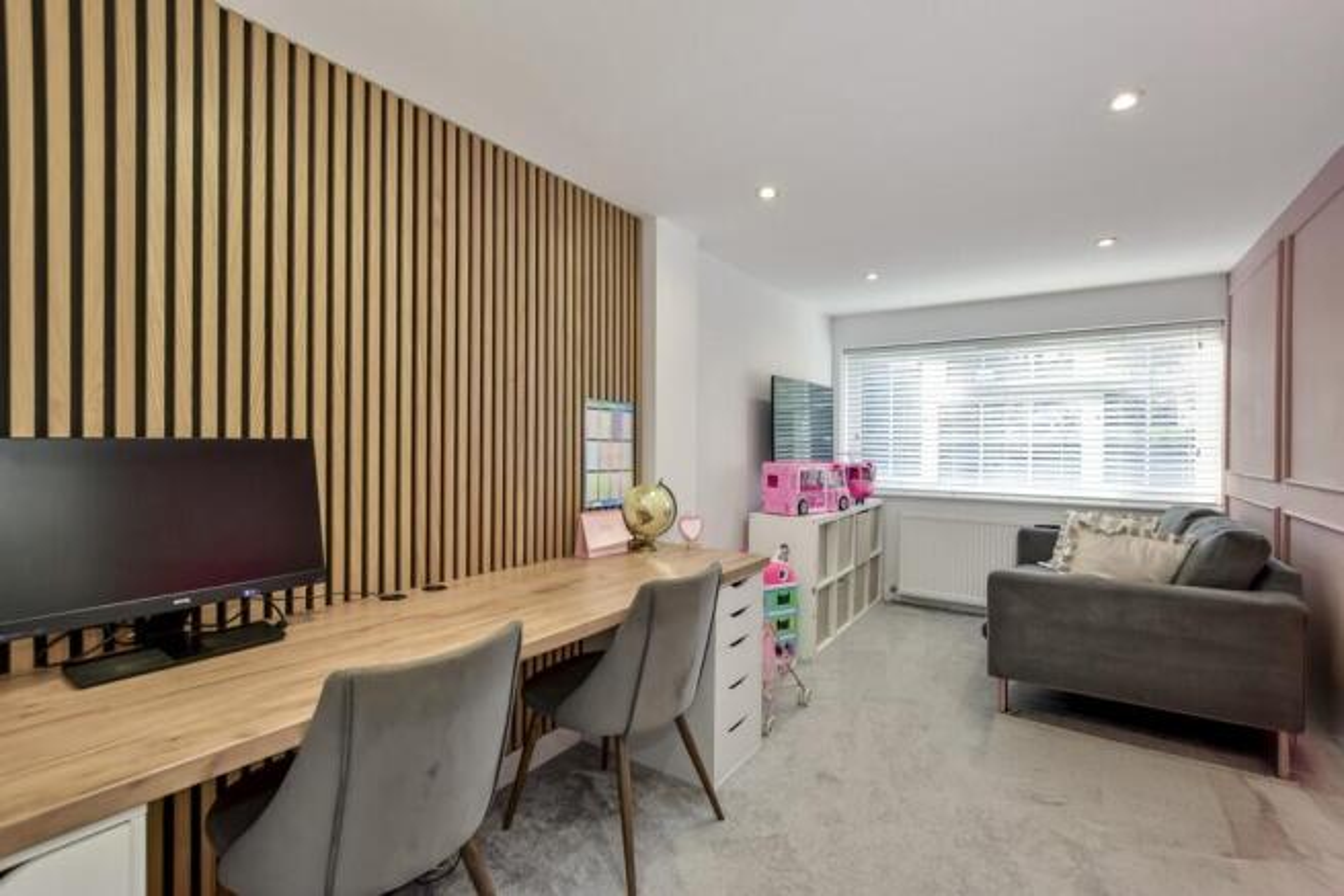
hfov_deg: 100.4
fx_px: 560
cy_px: 448
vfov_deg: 77.4
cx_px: 672
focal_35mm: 15
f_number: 8
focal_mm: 10
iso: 640
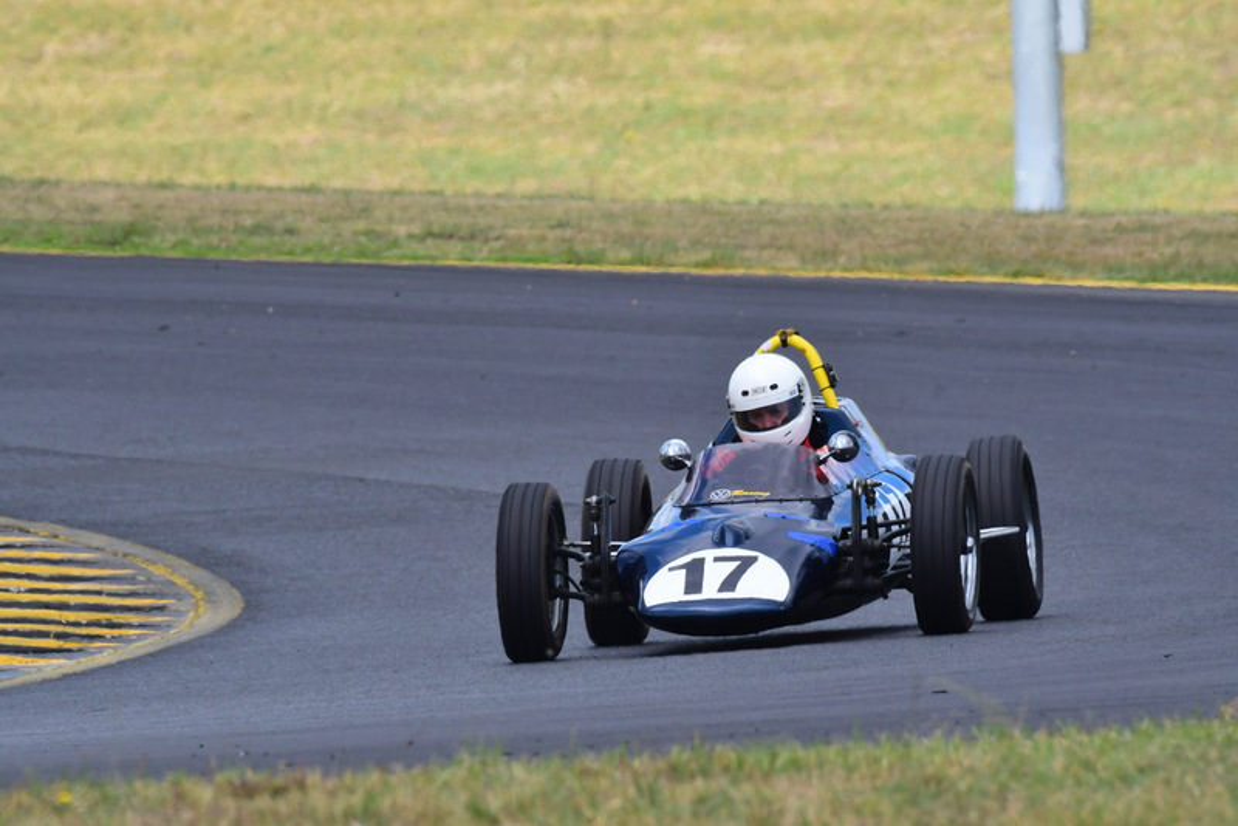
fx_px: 25800
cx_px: 619
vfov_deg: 1.8
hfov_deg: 2.7
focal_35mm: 750
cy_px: 413
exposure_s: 1/640
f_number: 11
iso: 640
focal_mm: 500
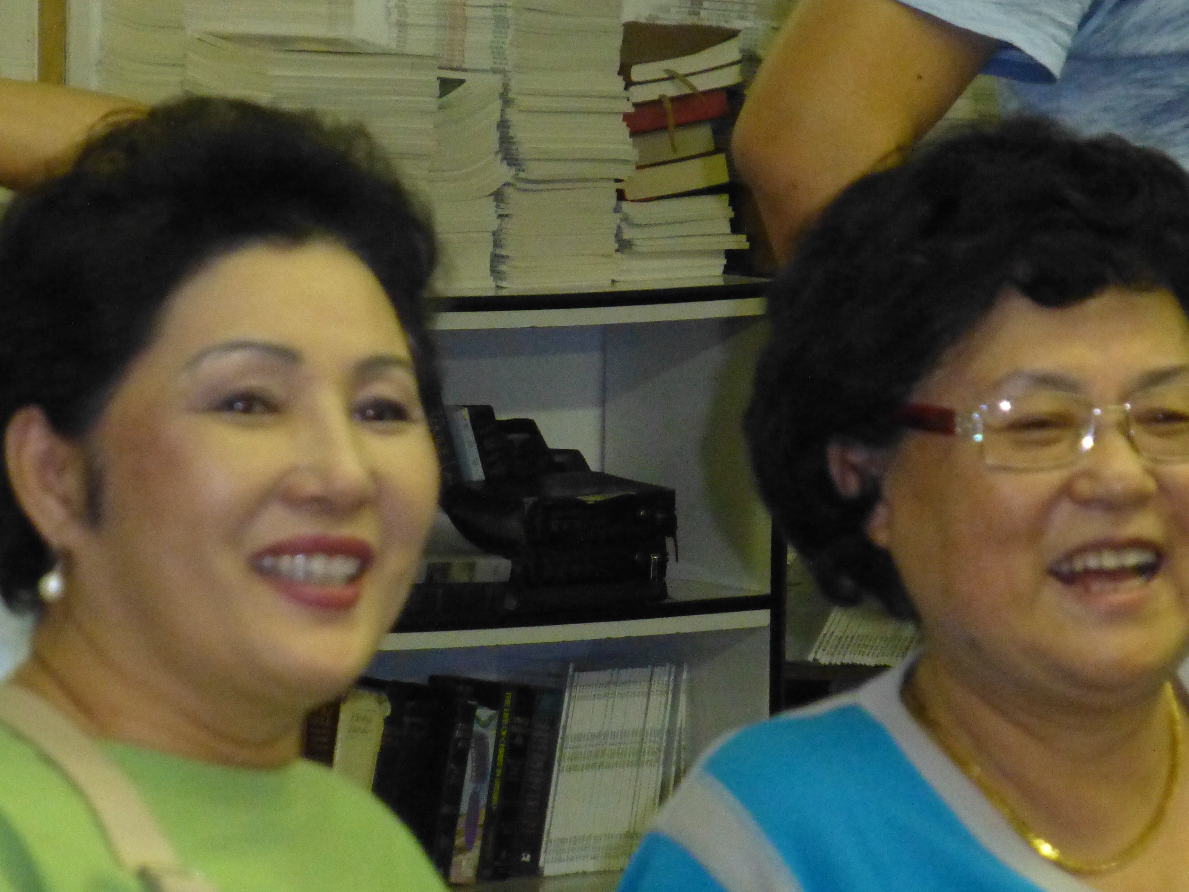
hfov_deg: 6.8
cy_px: 492
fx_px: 9996
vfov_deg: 5.1
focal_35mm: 291
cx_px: 596
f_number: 5.6
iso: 1600
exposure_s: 1/60
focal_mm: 41.3
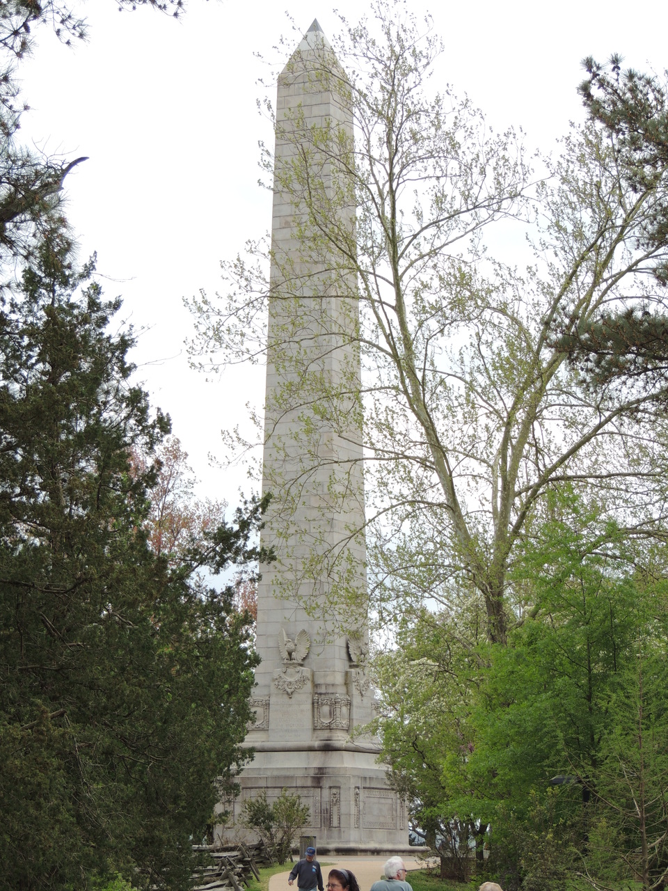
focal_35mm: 105
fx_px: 2702
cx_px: 334
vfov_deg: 18.7
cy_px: 446
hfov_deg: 14.1
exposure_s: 1/500
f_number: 4.2
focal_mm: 18.7
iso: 100
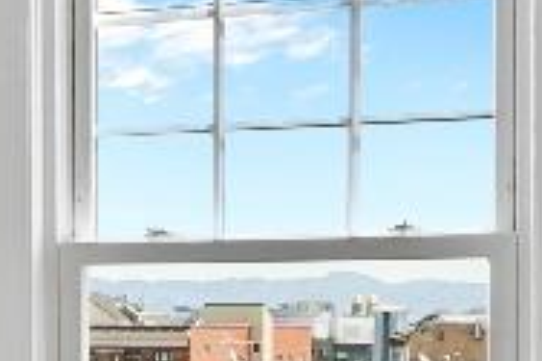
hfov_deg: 15.0
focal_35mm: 128
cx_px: -231
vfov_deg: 10.6
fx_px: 1925
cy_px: 352
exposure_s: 1/400
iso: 1250
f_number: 5.6
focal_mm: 16
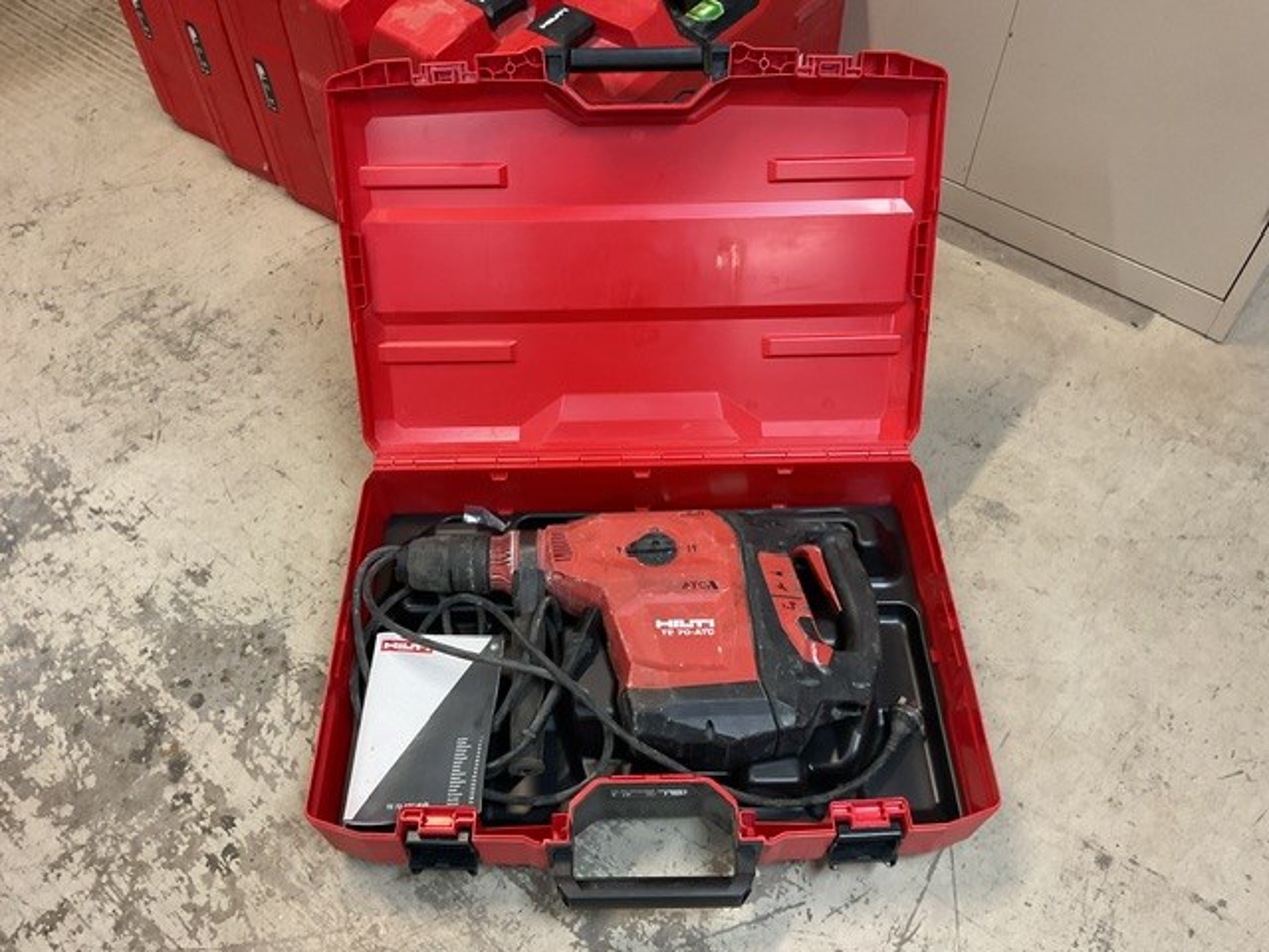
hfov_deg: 61.7
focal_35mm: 29
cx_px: 634
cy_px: 476
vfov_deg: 48.2
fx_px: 1063
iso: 160
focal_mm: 3
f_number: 1.8
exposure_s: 1/50
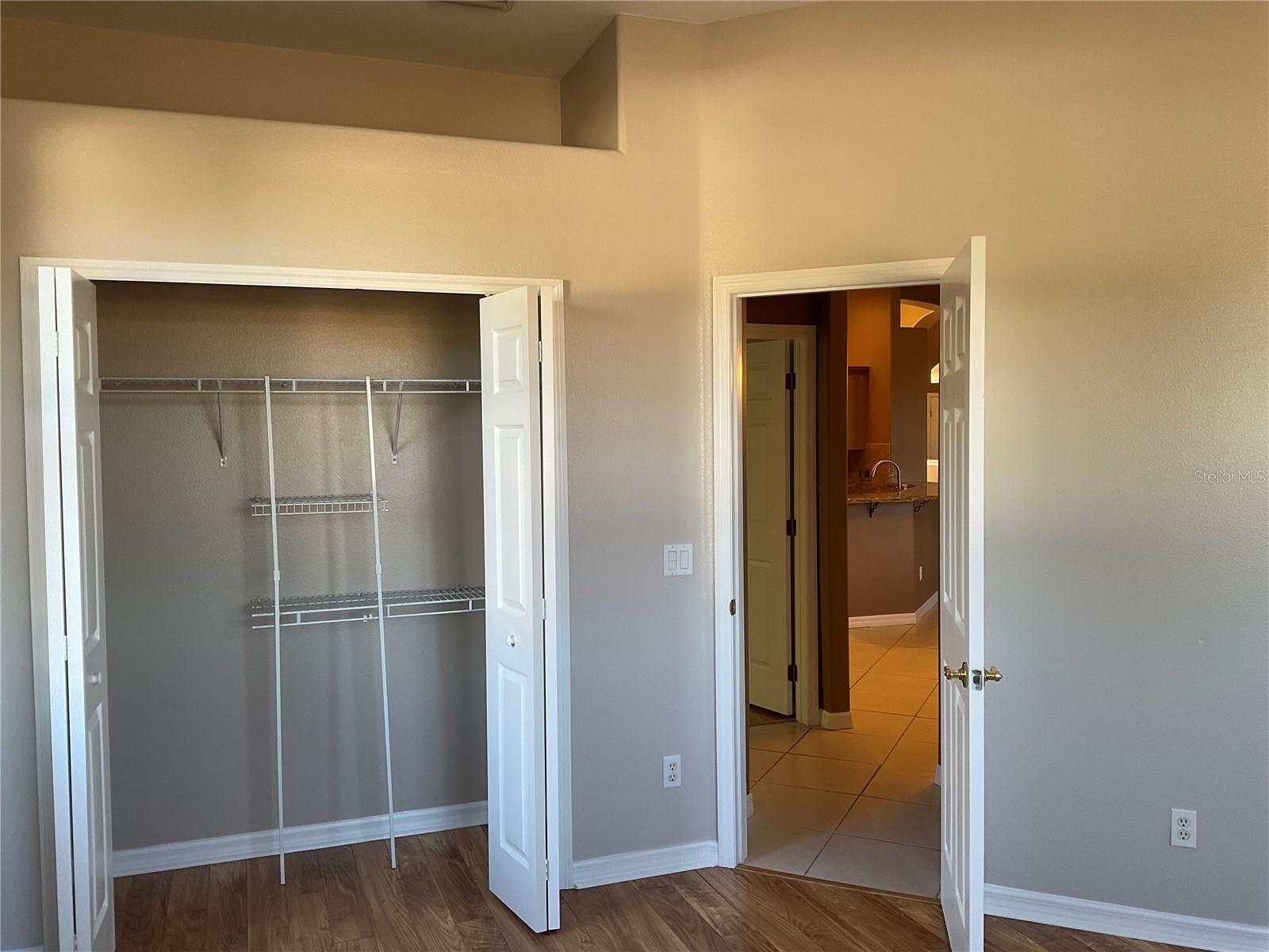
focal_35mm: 29
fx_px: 1063
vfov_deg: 48.2
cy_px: 476
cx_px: 634
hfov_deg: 61.7
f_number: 1.8
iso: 64
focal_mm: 3
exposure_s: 1/122
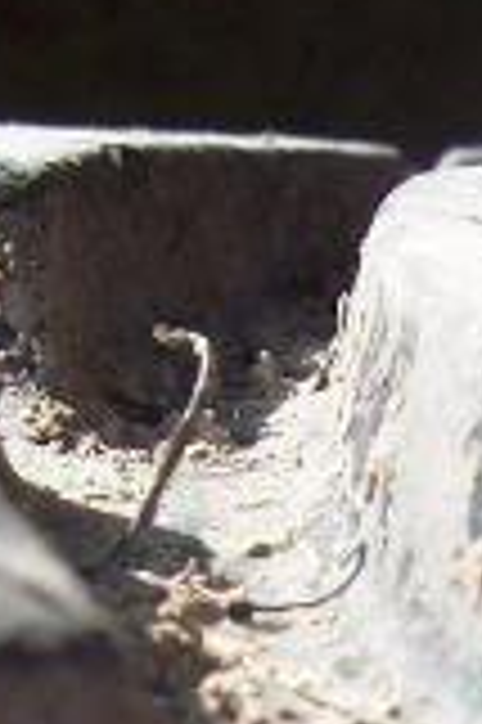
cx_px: 514
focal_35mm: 186
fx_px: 3743
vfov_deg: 10.7
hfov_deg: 7.3
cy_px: 1070
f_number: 4.8
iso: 80
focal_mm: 6
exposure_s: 1/252
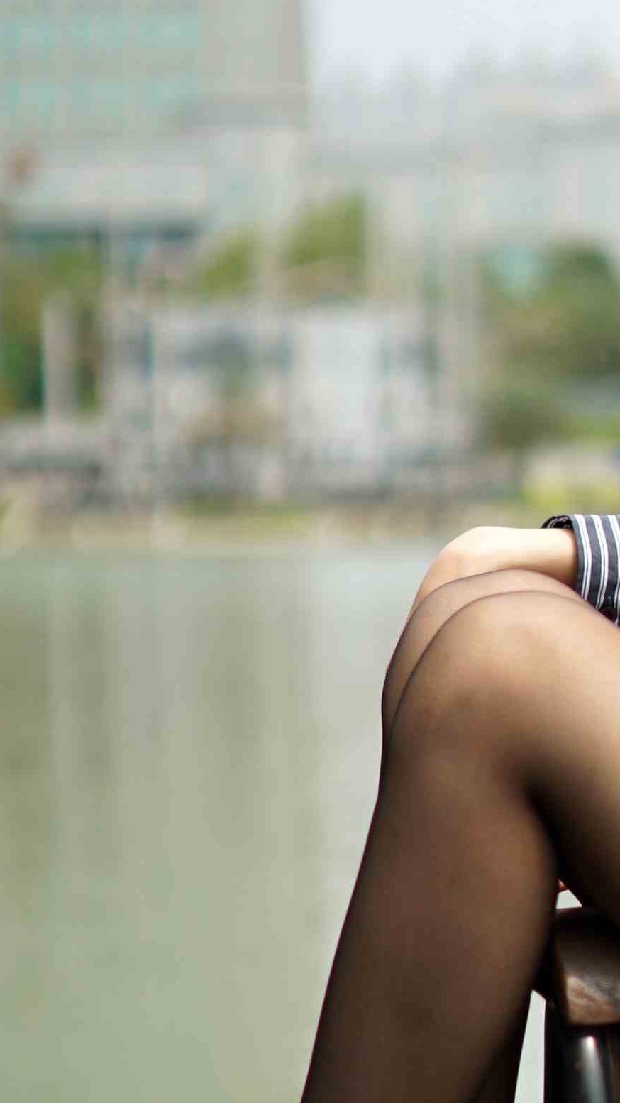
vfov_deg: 15.0
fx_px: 4180
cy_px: 826
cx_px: 634
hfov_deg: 8.4
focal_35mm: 143
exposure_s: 1/3200
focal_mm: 50
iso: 100
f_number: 1.8
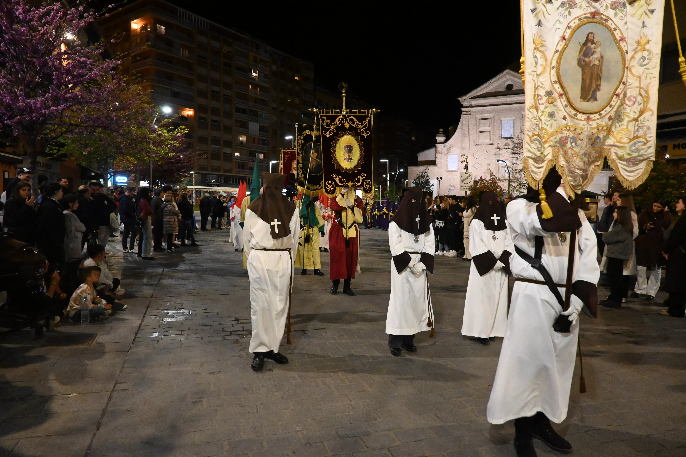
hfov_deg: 73.7
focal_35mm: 24
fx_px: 457
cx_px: 343
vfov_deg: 53.1
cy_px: 228
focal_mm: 16
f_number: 4.5
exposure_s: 1/80
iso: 6400
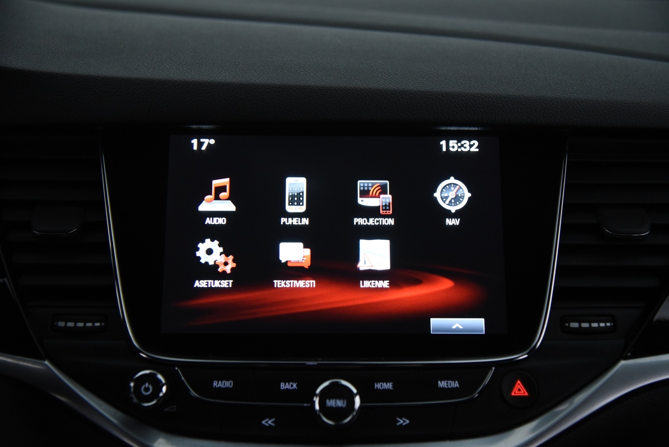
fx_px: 929
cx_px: 334
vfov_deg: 27.0
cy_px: 224
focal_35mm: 50
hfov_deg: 39.6
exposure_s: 1/160
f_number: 4
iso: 4000
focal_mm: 50
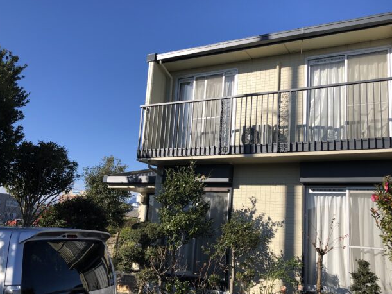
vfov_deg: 42.9
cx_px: 221
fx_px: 374
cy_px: 160
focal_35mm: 33
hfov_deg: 55.2
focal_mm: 3.99
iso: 20
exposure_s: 1/2024
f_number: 1.8
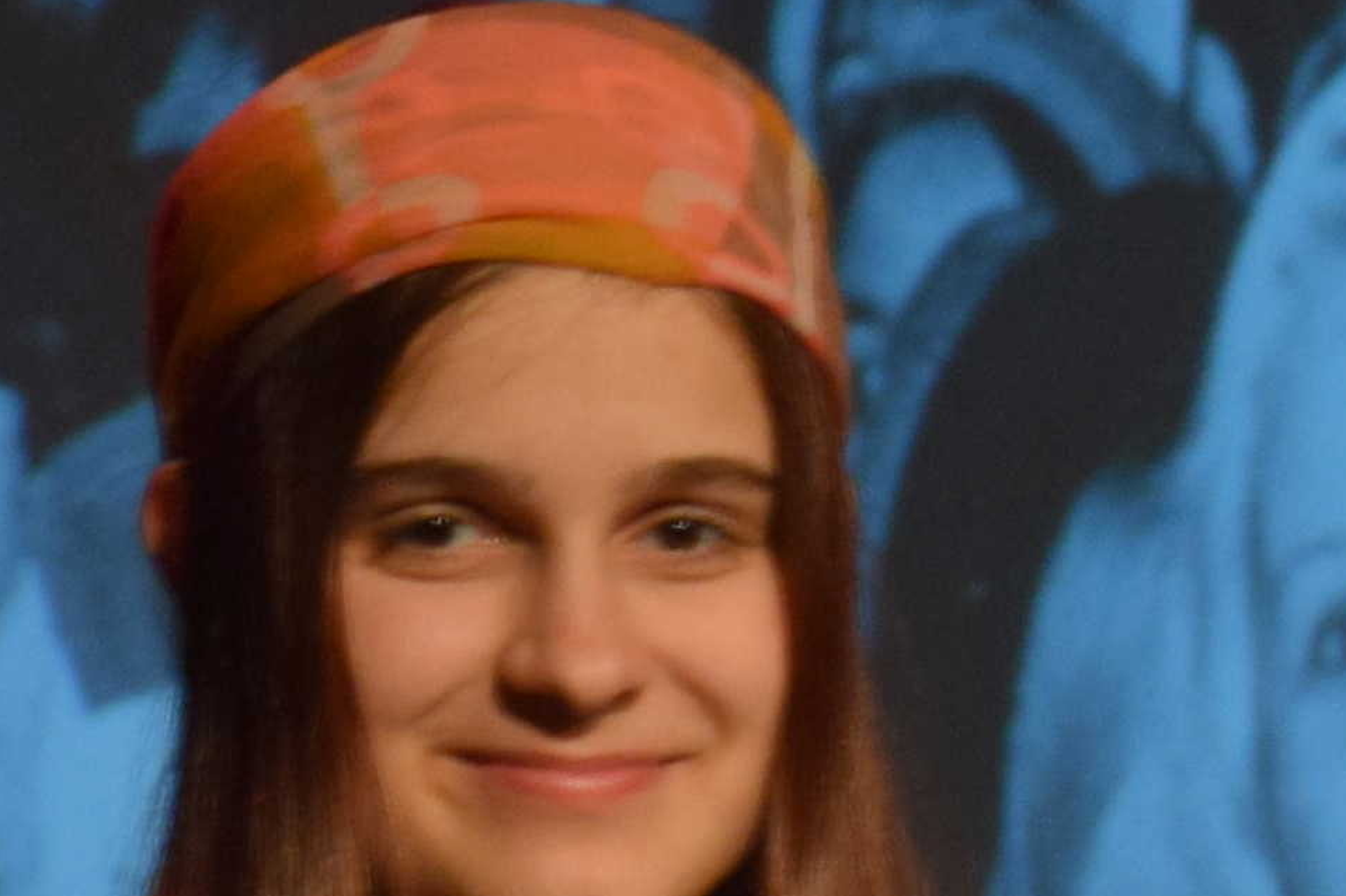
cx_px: 1377
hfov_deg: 3.5
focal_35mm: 582
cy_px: 1803
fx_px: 21755
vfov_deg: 2.4
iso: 800
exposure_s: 1/60
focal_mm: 62
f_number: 5.3
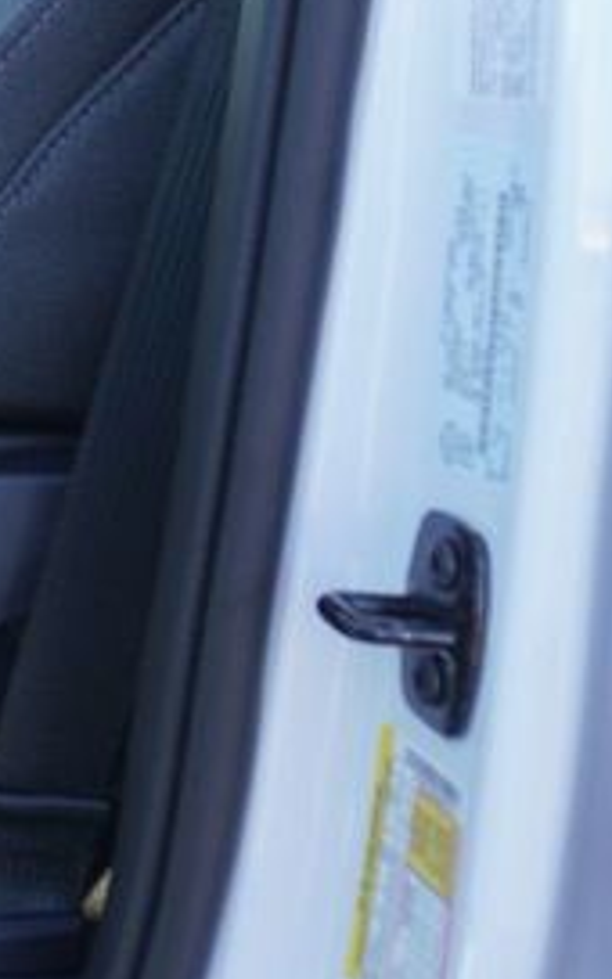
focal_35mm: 92
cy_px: 54
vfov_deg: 21.9
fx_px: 2455
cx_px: -1001
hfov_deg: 11.1
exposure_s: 1/60
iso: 100
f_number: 4
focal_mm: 16
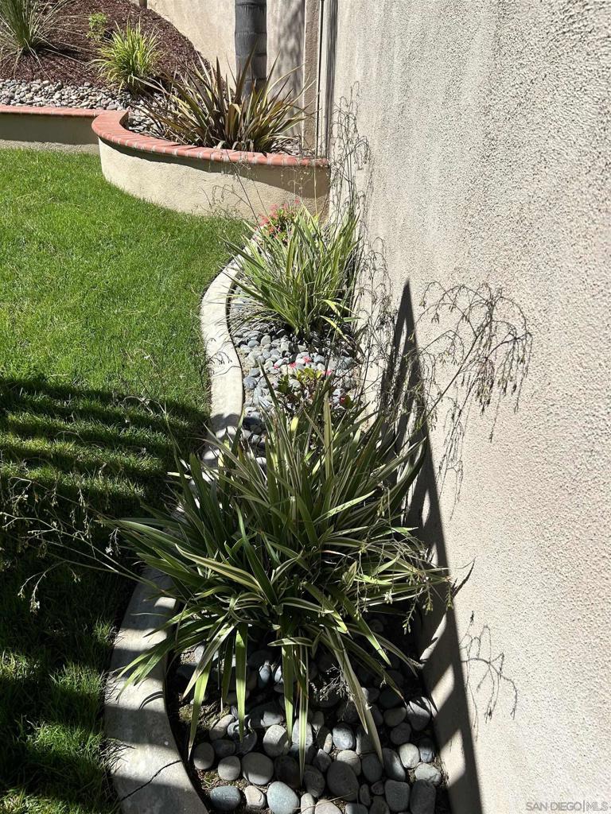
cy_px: 407
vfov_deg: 67.3
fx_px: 612
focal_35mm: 26
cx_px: 306
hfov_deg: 53.1
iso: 50
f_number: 1.5
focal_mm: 5.7
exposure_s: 1/4831
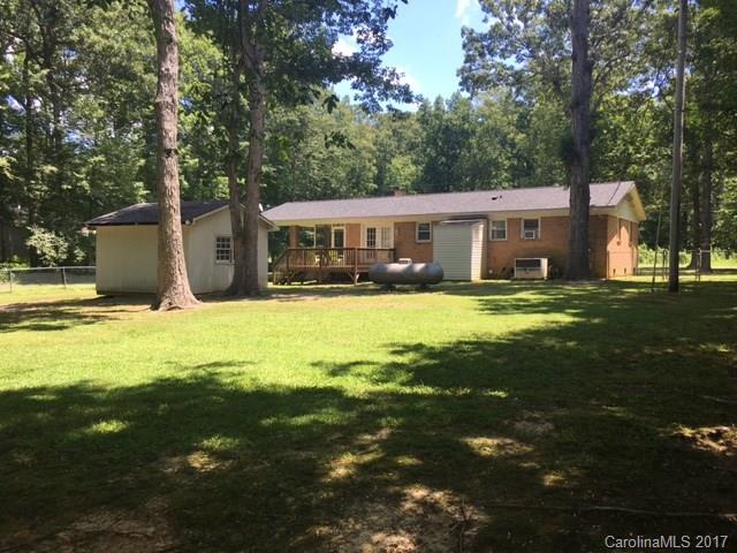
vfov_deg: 48.2
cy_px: 276
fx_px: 617
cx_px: 368
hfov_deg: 61.7
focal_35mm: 29
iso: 25
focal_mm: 4.15
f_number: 2.2
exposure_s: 1/460
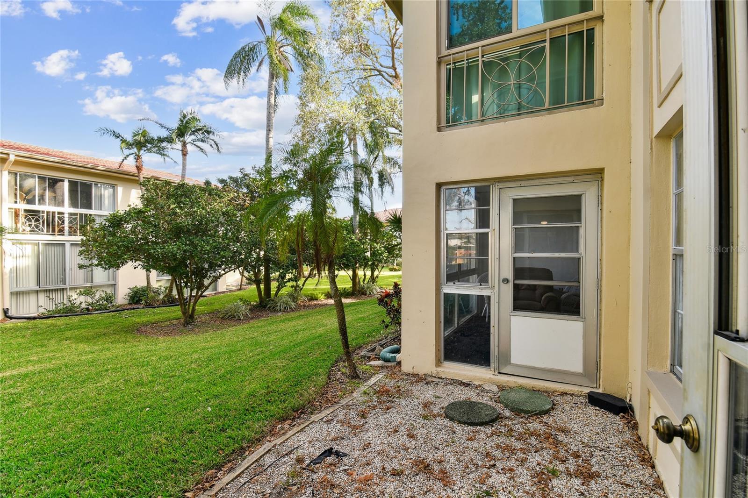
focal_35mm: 15
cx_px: 374
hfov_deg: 100.4
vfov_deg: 77.3
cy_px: 249
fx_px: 312
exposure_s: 1/10
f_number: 8
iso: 100
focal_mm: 10
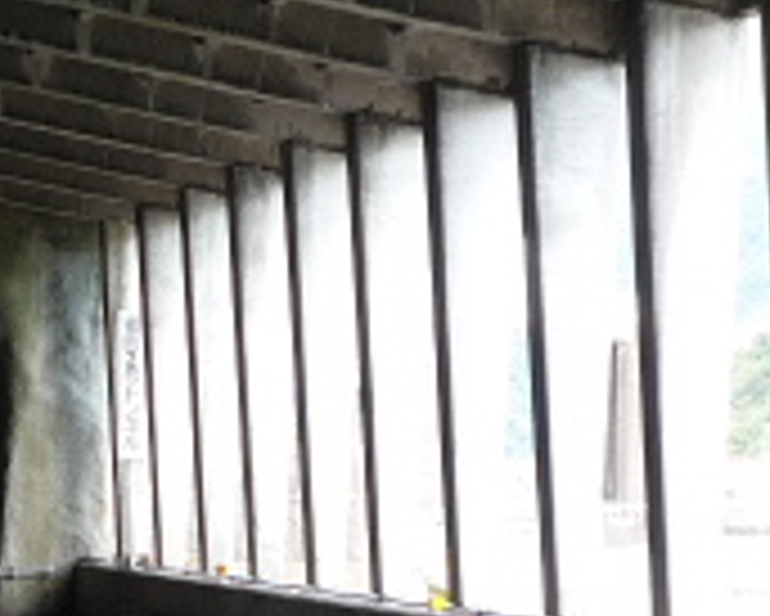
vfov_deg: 15.1
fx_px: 2326
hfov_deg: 17.4
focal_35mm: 102
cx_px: -284
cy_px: 409
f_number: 3.1
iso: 100
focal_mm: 4.9
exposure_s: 1/40
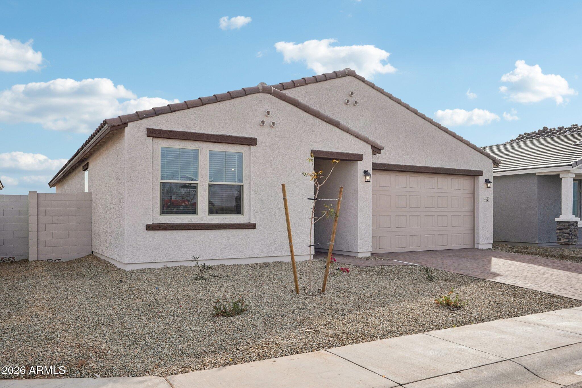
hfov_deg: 65.5
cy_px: 194
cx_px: 291
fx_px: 453
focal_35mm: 28
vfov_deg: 46.4
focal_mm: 28
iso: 400
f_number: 7.1
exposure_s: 1/1000
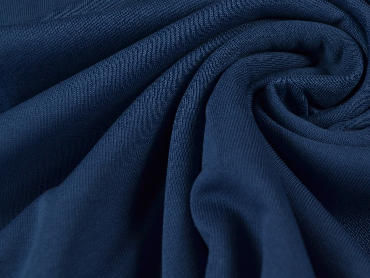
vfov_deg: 26.9
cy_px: 101
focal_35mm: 54
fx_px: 577
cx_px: 279
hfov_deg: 34.8
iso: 100
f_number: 6.3
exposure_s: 1/40
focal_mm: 22
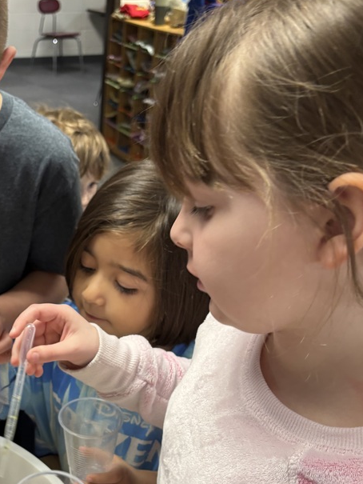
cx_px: 61
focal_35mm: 44
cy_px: 350
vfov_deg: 41.9
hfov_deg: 31.8
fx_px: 615
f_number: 1.6
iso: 200
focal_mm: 5.96
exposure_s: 1/60
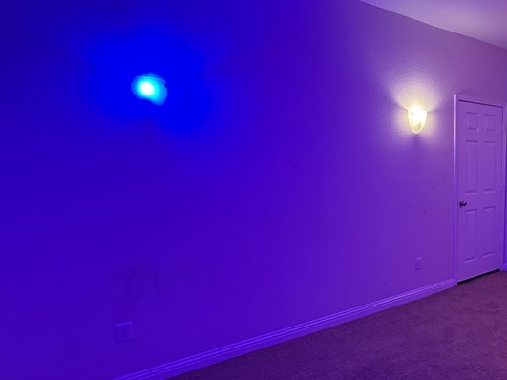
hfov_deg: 54.8
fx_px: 395
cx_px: 475
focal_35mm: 27
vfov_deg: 51.3
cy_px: 201
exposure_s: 1/60
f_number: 2.2
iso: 250
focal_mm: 2.22
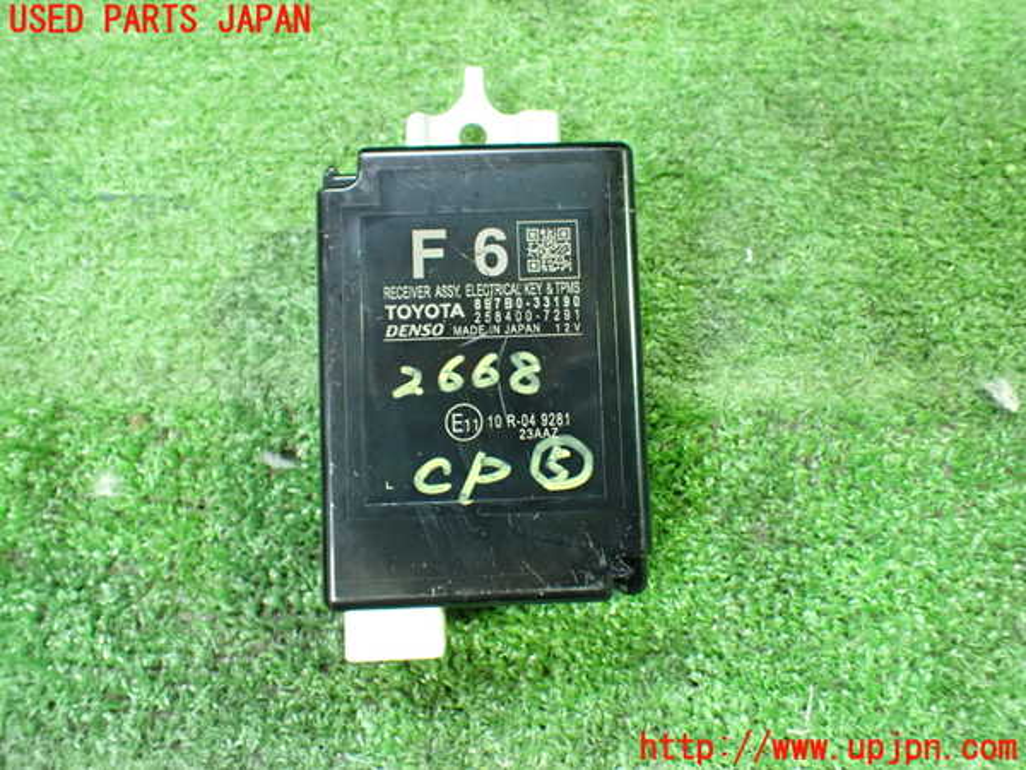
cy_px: 385
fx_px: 889
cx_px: 513
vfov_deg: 46.8
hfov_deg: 60.0
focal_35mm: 30
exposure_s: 1/30
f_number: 2.3
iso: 800
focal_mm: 5.4
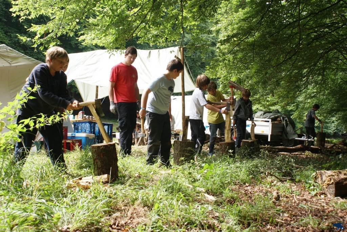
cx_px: 174
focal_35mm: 45
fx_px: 434
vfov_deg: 29.9
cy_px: 116
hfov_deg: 43.6
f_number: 6.3
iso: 100
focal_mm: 30
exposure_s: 1/80
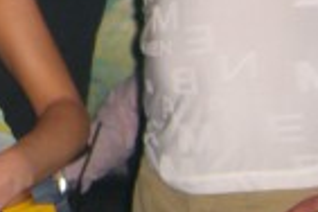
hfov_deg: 11.6
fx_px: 1484
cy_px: -156
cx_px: -196
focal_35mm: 168
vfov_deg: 7.9
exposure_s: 1/60
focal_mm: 7.9
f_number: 2.8
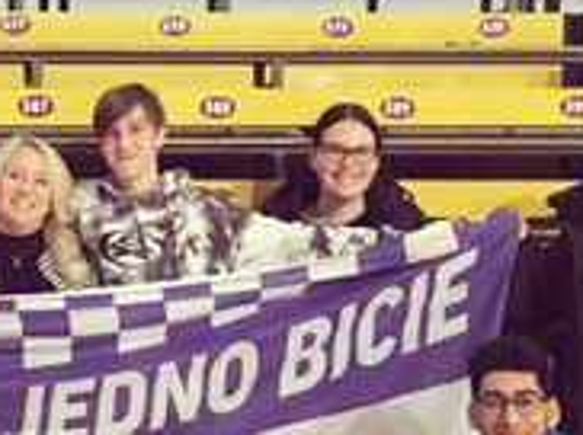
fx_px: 1716
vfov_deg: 14.5
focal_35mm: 102
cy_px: 285
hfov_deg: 18.8
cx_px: 10
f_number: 2.2
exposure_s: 1/17
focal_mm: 4.15
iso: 320
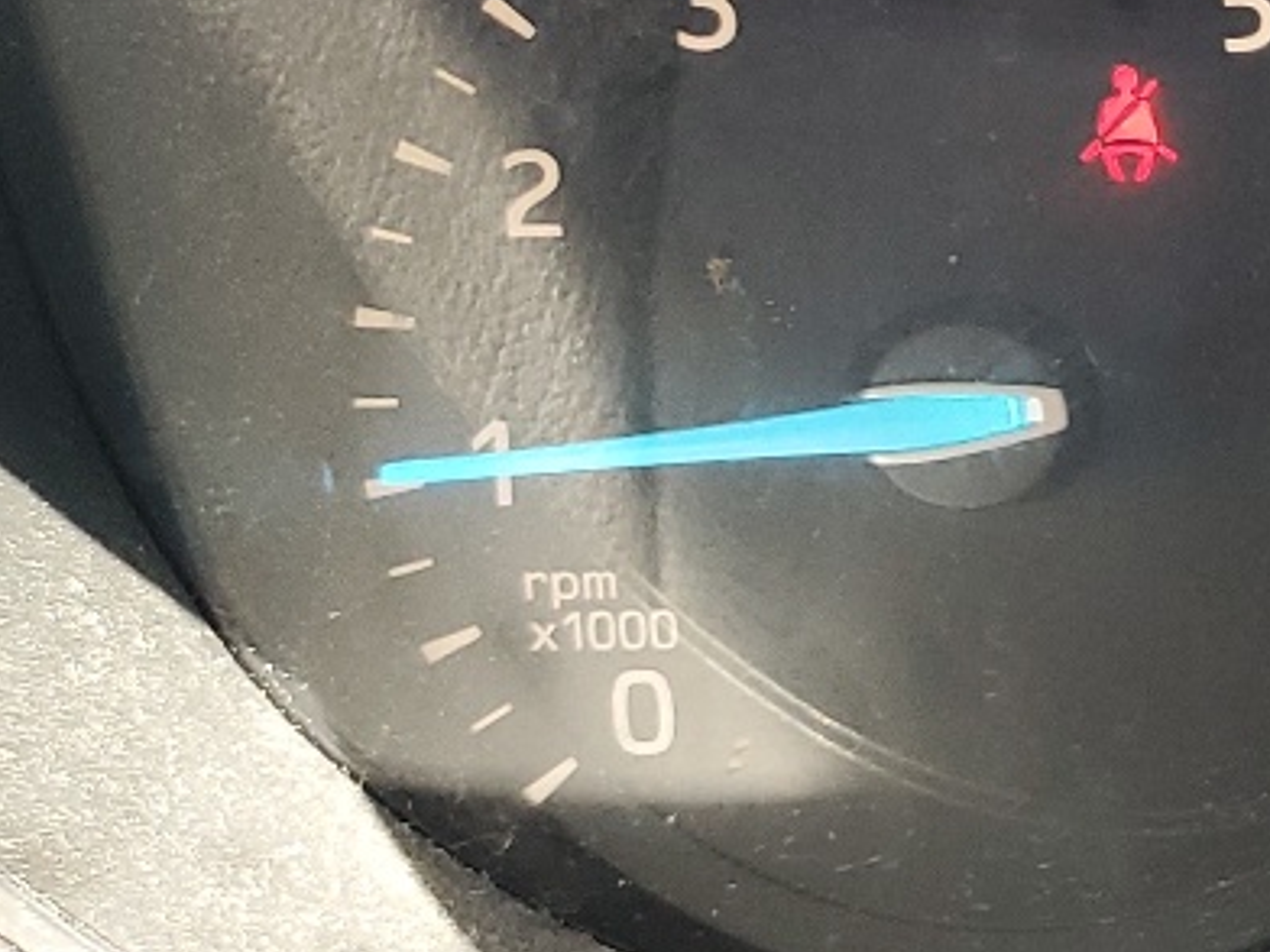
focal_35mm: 106
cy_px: 544
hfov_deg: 15.2
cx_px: 2485
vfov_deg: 14.0
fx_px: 3889
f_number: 1.5
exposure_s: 1/120
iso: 86
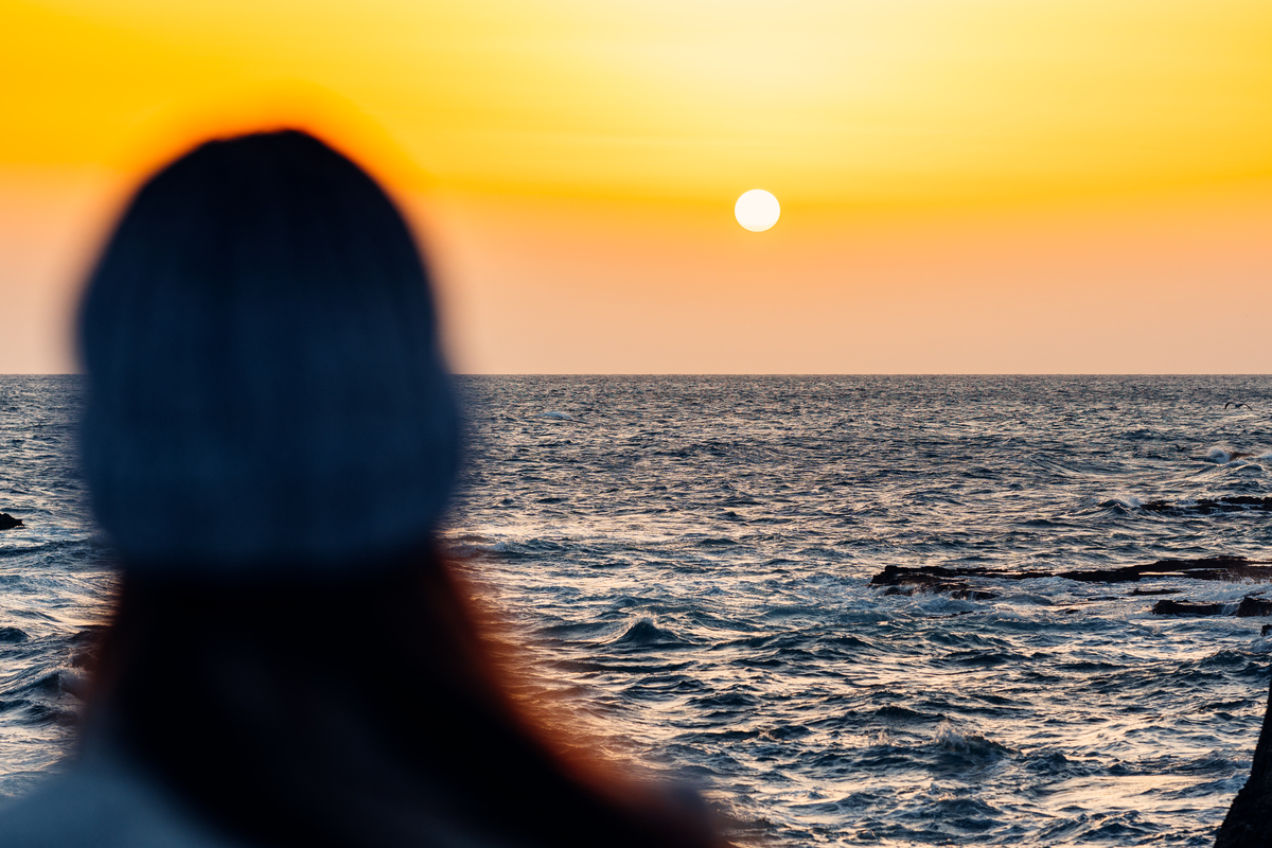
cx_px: 636
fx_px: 4505
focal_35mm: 128
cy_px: 424
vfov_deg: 10.8
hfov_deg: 16.1
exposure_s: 1/640
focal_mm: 85
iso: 100
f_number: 3.2
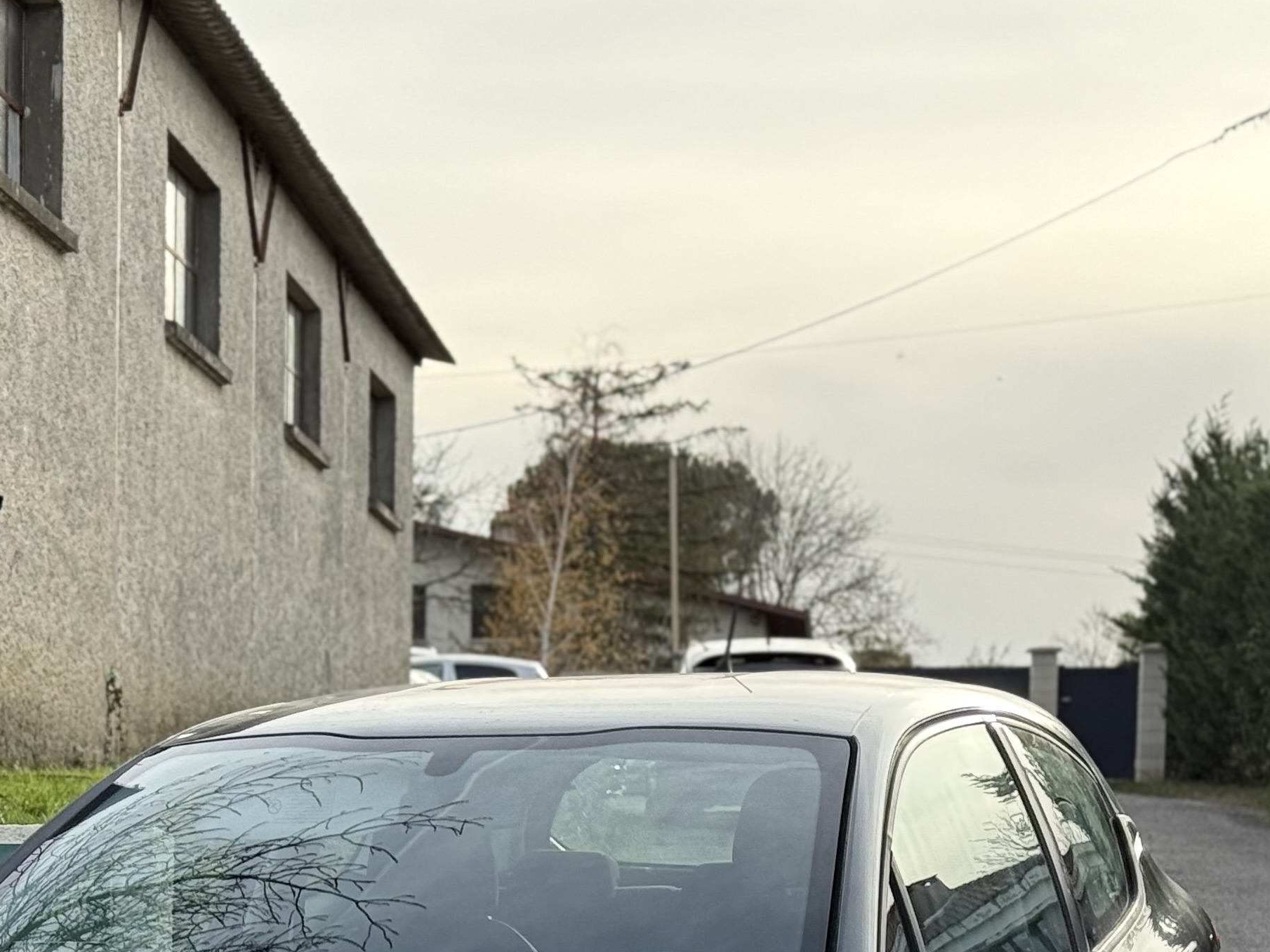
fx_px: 3926
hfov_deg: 18.0
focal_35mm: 107
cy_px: 1031
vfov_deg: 13.6
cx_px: 41
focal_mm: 6.76
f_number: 1.78
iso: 80
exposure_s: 1/1543
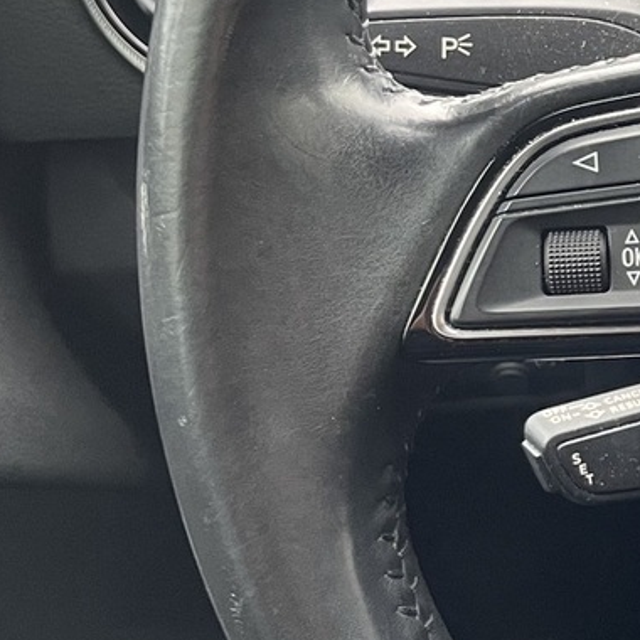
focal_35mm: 87
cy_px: 200
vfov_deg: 19.9
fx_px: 1820
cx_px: 1204
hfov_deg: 16.3
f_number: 1.6
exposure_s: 1/90
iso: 125
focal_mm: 4.2
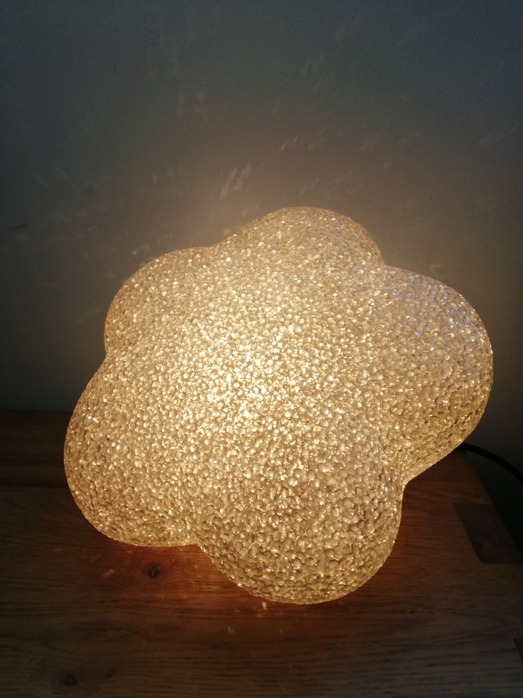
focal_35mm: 26
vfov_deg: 67.3
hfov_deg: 53.1
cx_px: 262
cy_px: 349
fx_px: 524
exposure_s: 1/33.3
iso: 80
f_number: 1.8
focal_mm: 3.46
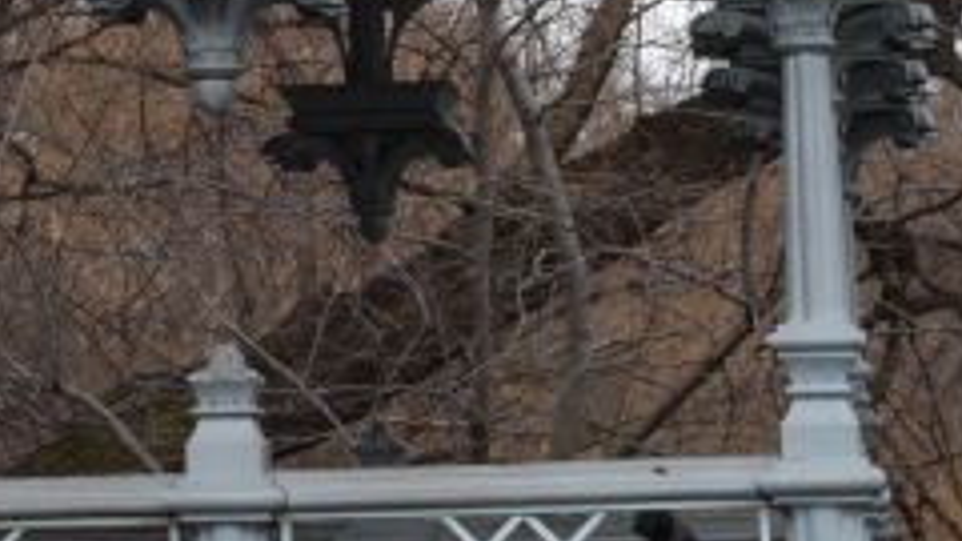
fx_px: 5975
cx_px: -345
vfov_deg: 5.2
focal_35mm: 234
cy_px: -168
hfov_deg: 9.0
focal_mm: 35
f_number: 8
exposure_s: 1/320
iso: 200
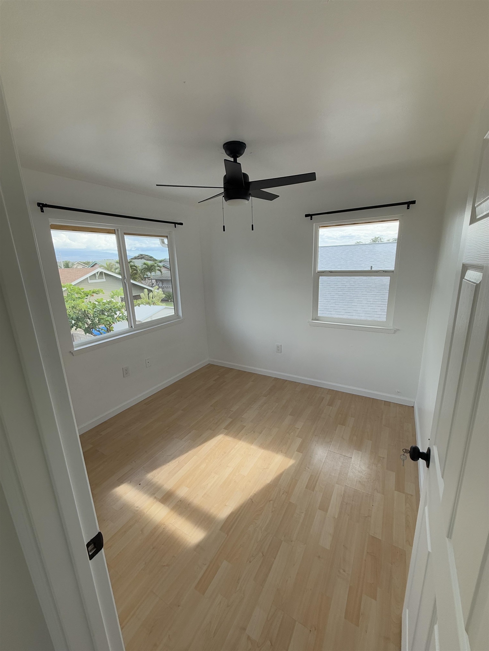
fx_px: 264
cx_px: 244
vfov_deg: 102.1
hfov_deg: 85.7
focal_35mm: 14
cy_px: 326
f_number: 2.2
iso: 64
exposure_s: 1/217
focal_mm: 2.22
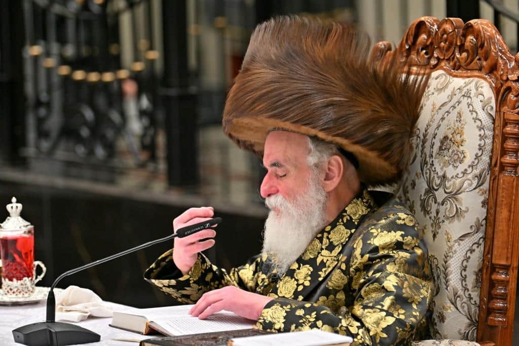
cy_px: 173
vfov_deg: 6.1
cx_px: 260
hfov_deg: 9.1
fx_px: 3244
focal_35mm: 225
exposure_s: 1/320
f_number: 2.8
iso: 200
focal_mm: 150
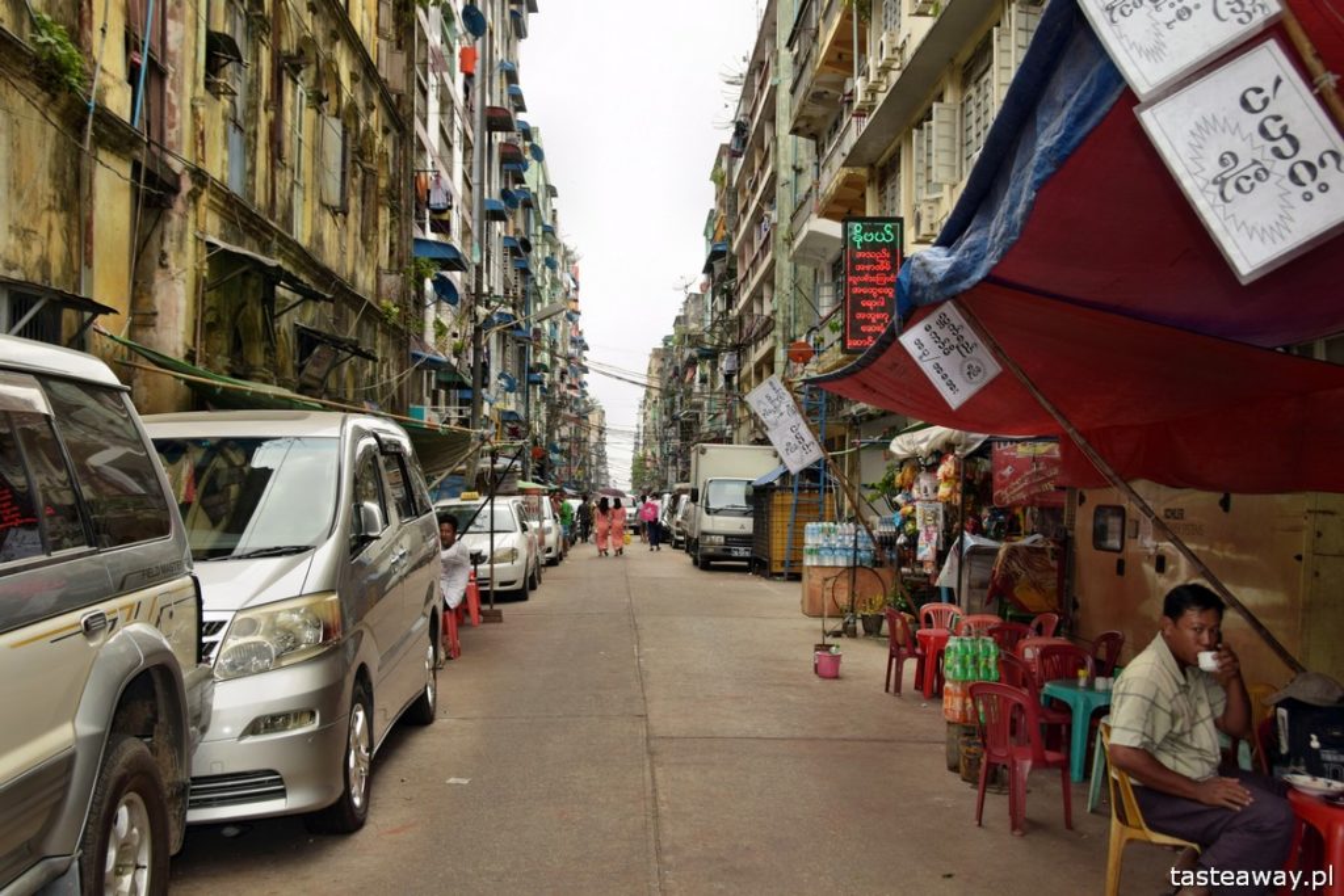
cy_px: 448
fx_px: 1456
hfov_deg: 49.5
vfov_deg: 34.2
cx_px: 672
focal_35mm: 39
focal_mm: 26
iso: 160
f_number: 6.3
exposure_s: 1/200
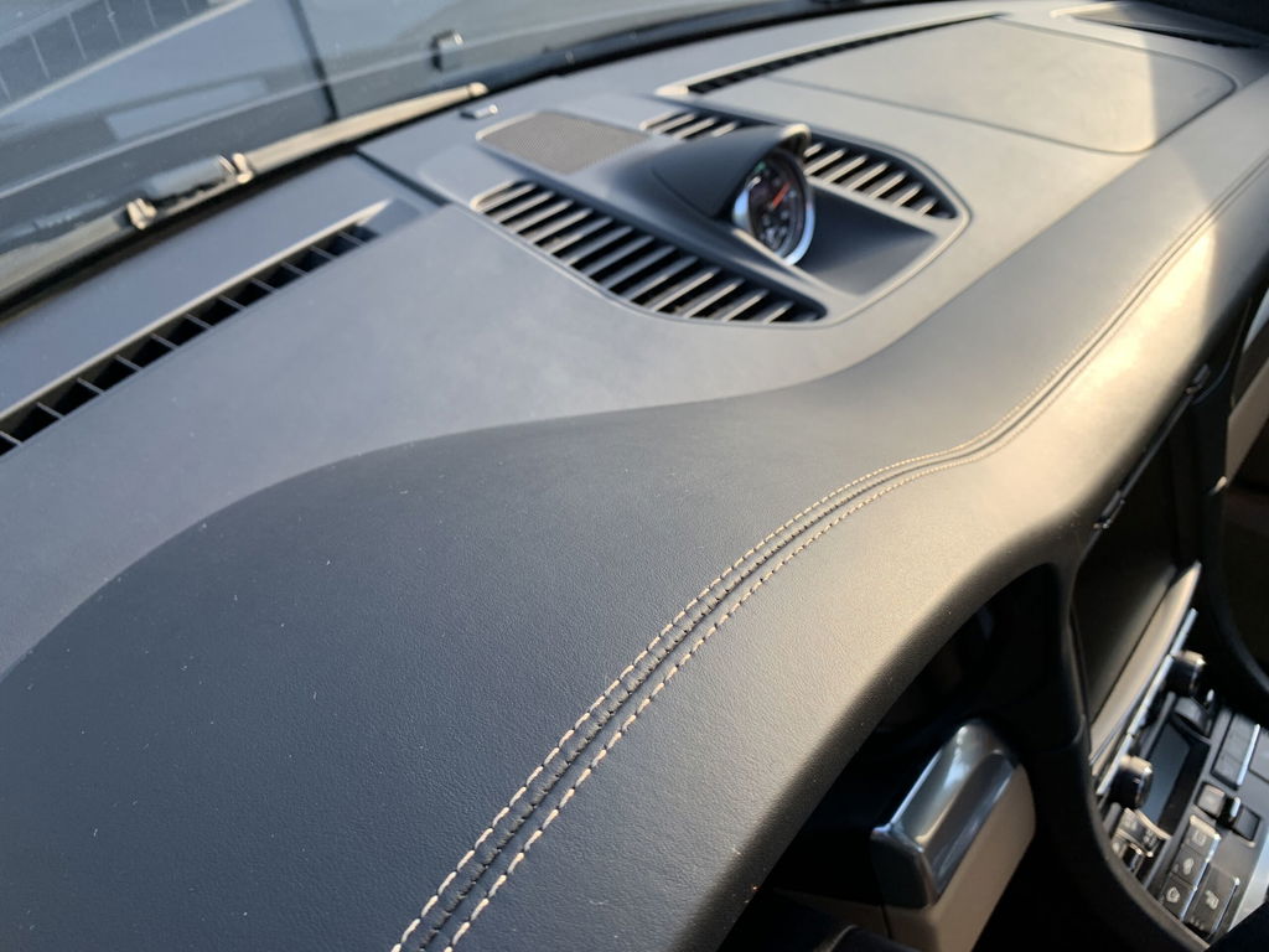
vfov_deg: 53.1
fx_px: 953
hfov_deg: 67.3
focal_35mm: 26
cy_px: 476
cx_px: 634
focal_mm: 4.25
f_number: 1.8
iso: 25
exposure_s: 1/144
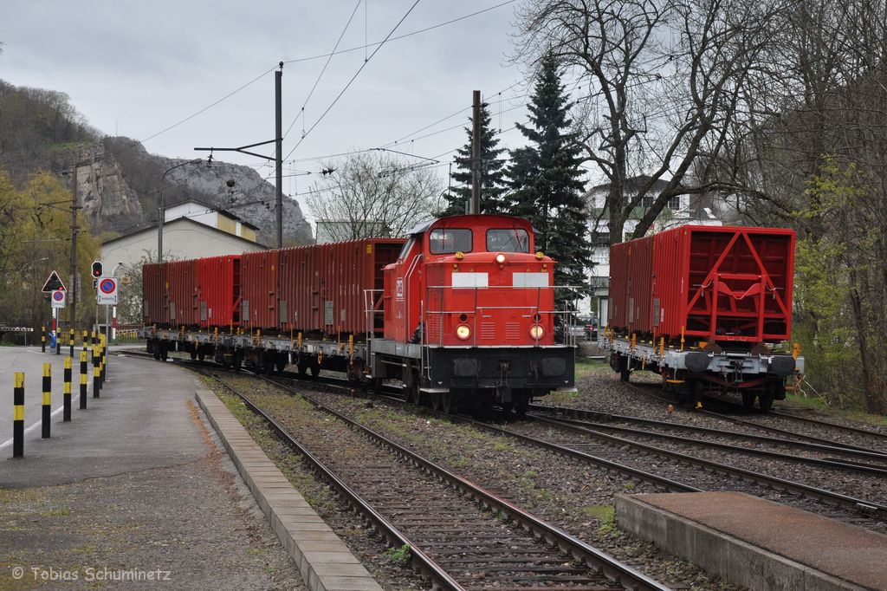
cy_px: 296
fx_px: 1921
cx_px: 444
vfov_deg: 17.5
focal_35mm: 78
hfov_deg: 26.0
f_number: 6.3
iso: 400
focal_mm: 52
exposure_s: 1/500
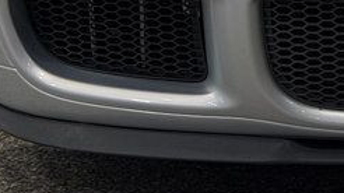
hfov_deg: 9.6
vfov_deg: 5.4
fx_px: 1987
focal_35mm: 218
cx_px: 496
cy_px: -280
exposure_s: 1/481
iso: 64
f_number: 1.78
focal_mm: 6.76
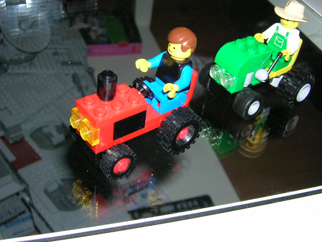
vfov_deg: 32.1
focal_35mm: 45
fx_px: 419
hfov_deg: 42.0
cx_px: 178
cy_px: 102
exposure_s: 1/60.1
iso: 50
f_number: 2.9
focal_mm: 5.8
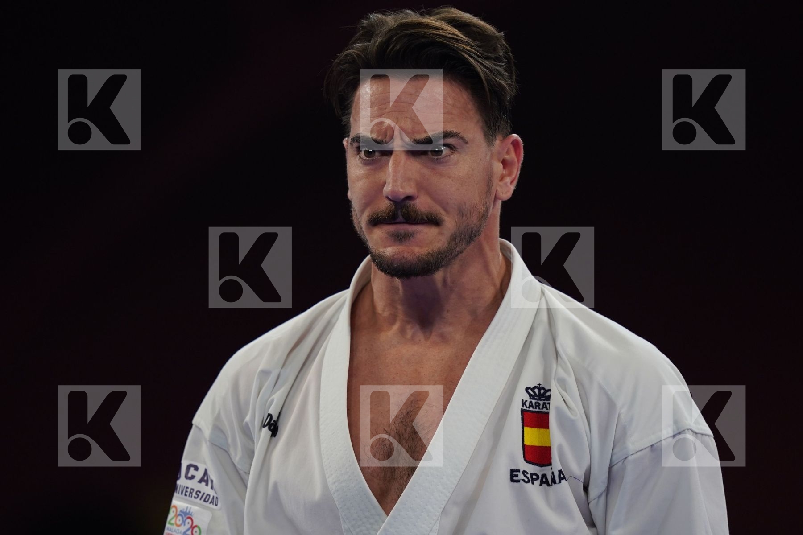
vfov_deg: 2.3
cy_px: 268
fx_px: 13382
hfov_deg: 3.4
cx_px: 402
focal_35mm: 600
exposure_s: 1/500
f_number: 2.8
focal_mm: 400
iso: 640
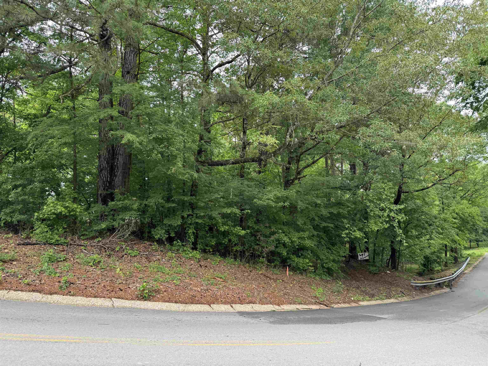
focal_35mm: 24
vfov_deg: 56.8
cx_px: 244
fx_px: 338
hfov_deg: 71.6
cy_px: 183
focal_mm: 6.76
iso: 64
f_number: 1.78
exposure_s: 1/171
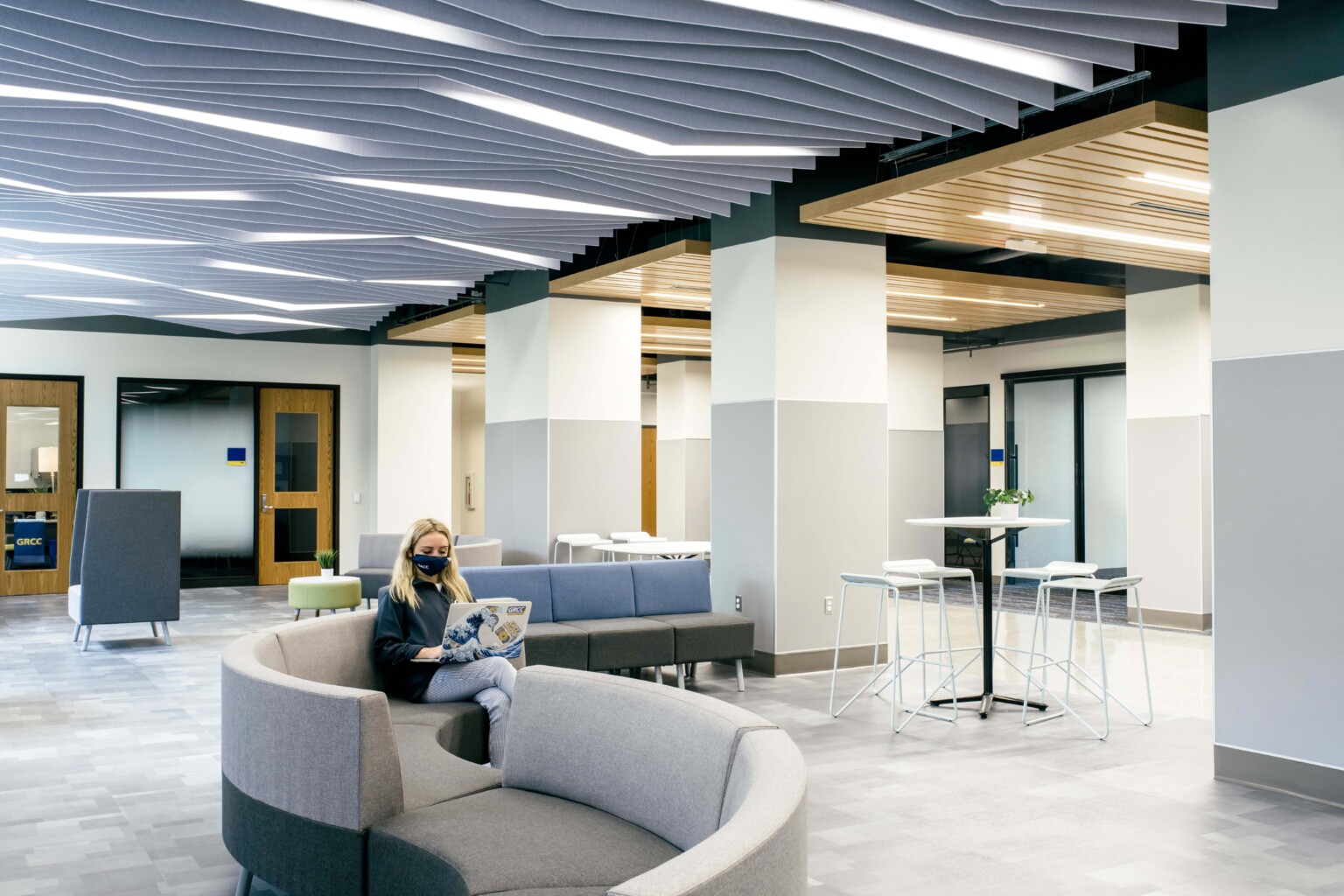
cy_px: 448
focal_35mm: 35
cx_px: 672
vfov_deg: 37.9
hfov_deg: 54.4
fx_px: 1307
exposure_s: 1/1.25
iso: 400
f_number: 14
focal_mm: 35
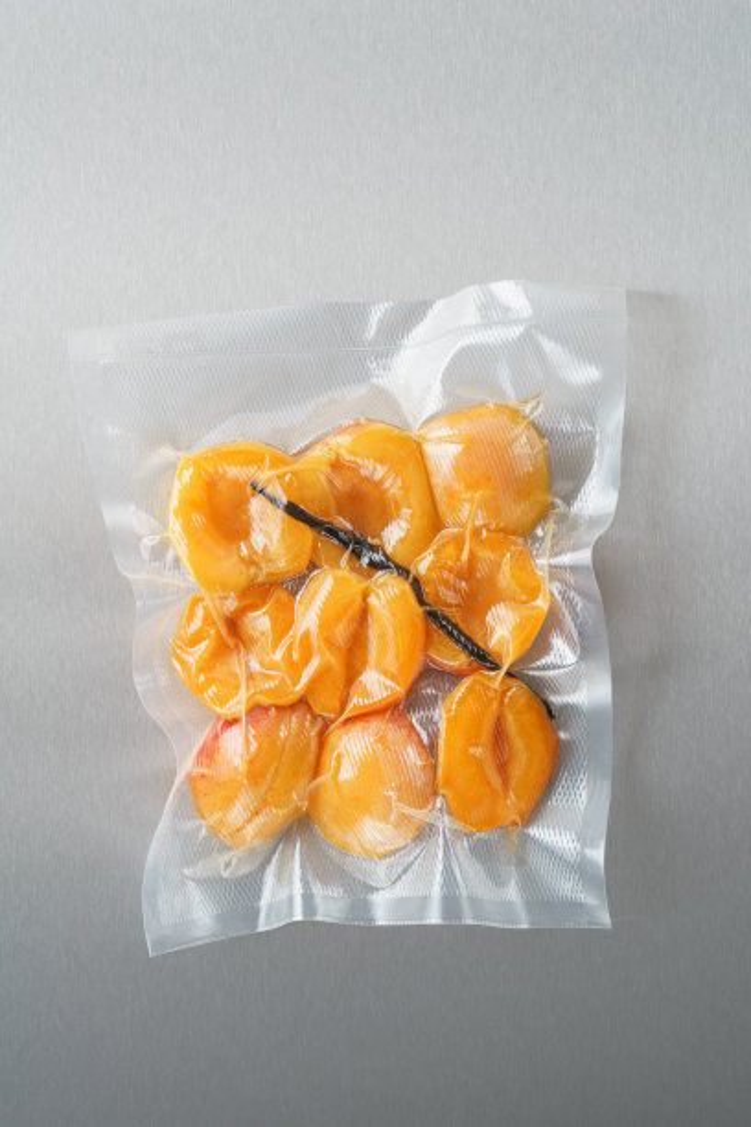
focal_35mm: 90
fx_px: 2816
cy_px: 564
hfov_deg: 15.2
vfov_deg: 22.6
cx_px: 376
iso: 100
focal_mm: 90
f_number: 10
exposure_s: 1/125
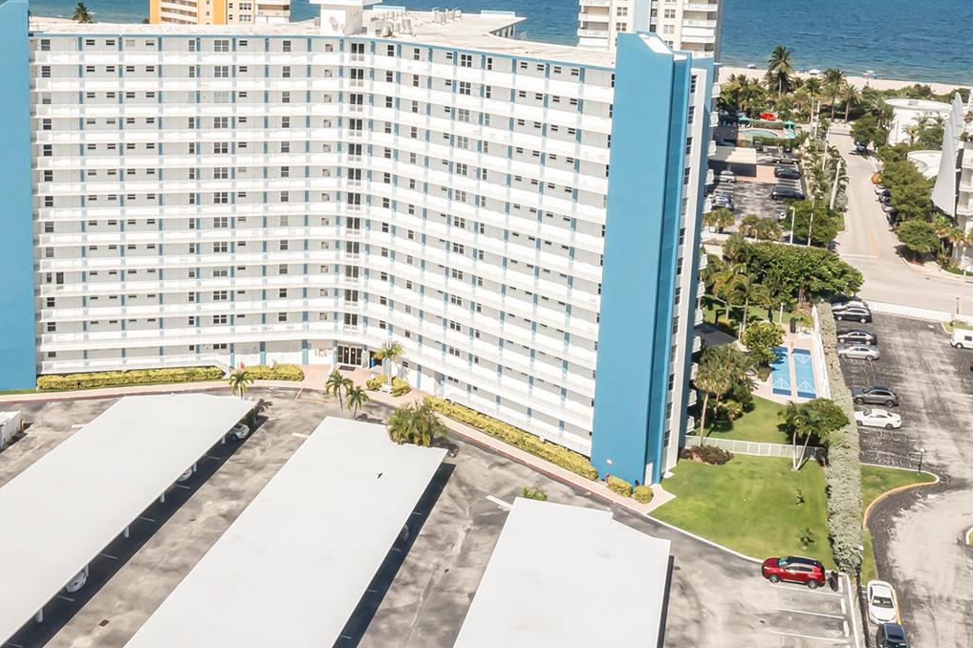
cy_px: 147
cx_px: 374
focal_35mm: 44
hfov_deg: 44.2
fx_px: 1189
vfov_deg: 29.9
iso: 100
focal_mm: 10.26
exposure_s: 1/200
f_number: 11
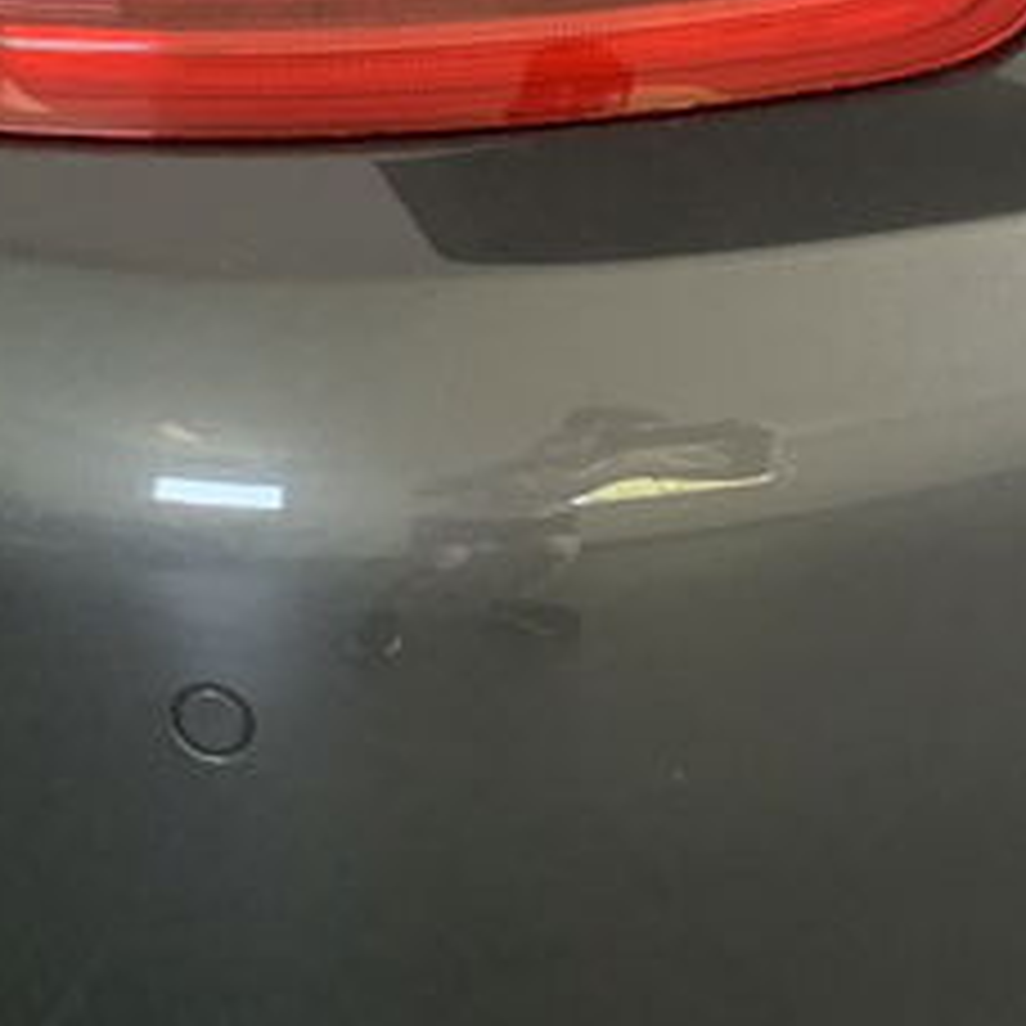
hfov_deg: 16.4
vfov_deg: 16.8
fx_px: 3454
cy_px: 202
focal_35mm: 103
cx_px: 1120
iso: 250
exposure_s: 1/60
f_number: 1.8
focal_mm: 4.25
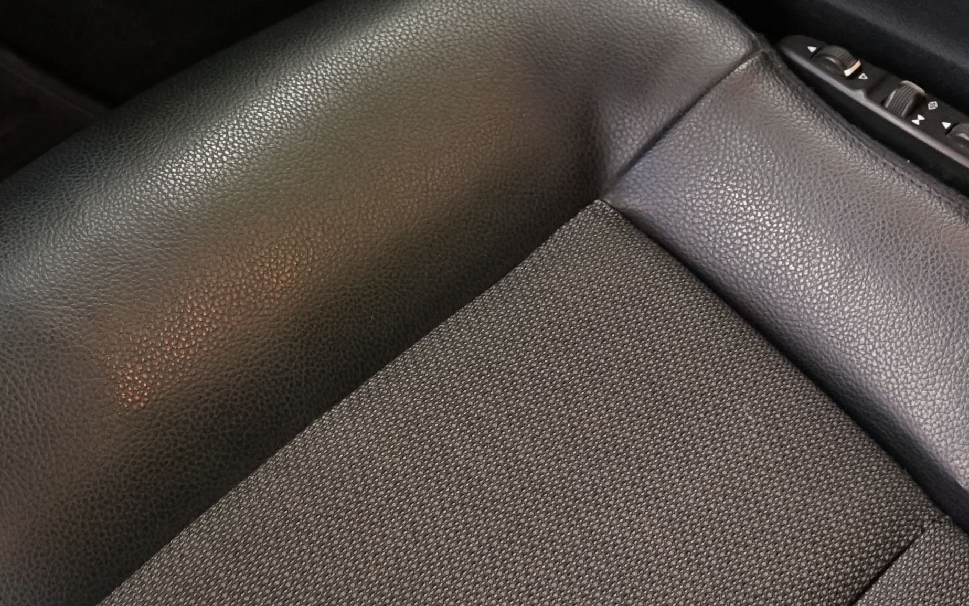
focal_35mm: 96
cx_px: 557
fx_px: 2536
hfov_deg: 21.6
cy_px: -344
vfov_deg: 12.8
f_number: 5.6
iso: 2500
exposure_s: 1/25
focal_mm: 29
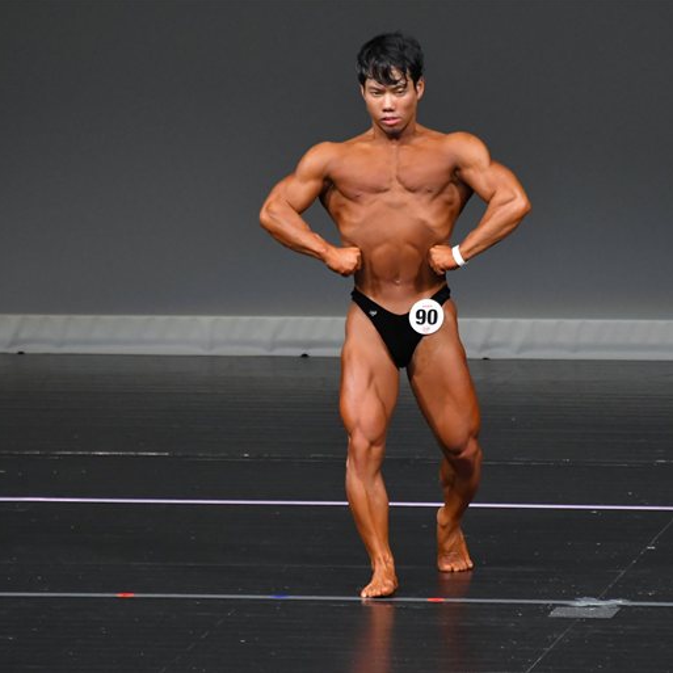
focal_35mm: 481
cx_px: 411
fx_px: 10580
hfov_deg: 3.6
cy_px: 336
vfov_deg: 3.6
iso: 4000
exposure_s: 1/400
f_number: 5.6
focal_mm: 250
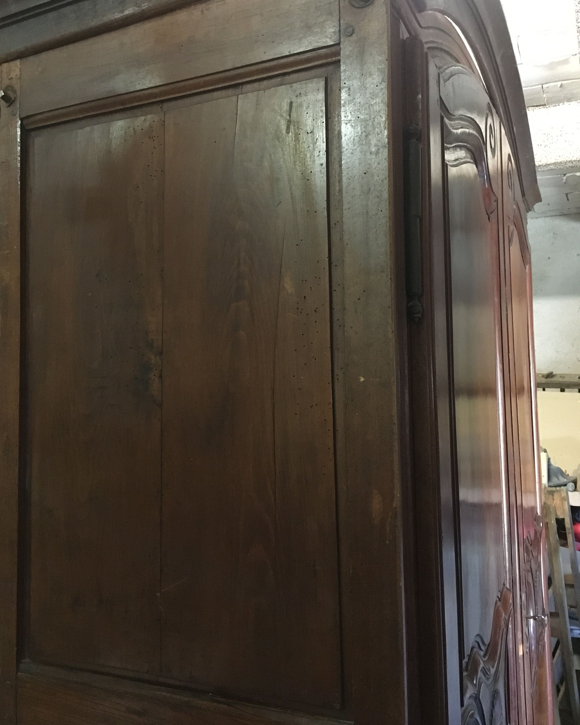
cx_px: 283
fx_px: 665
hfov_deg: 47.1
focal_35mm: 31
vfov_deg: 57.2
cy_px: 344
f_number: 2.2
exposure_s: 1/17
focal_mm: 4.15
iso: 320
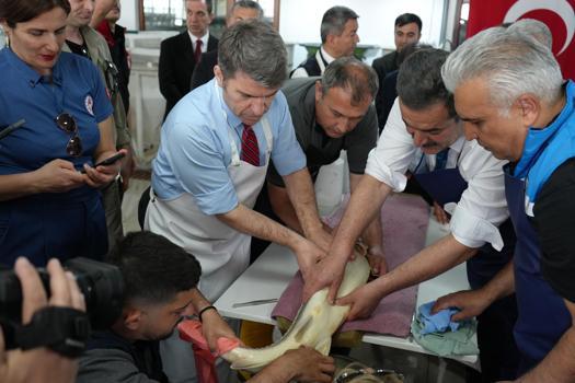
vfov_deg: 36.9
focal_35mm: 36
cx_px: 288
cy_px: 192
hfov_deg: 53.1
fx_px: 575
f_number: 4
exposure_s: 1/160
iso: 2500
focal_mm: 36
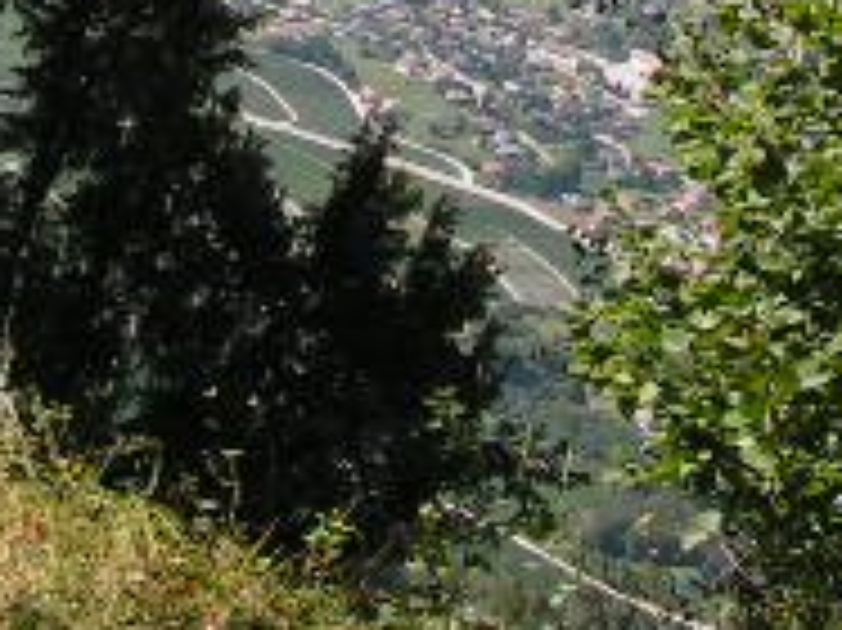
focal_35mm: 130
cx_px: 405
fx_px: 3160
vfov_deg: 10.9
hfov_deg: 15.2
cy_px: -356
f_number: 5.6
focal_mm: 6.3
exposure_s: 1/200
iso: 50
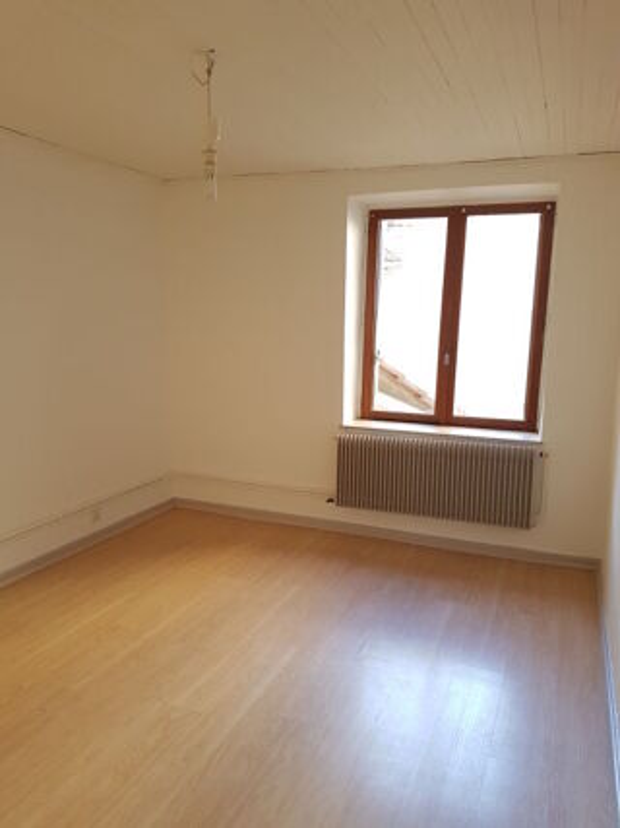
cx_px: 310
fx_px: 621
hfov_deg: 53.0
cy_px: 414
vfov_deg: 67.3
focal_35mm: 26
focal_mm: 4.2
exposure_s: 1/50
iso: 64
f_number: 1.7
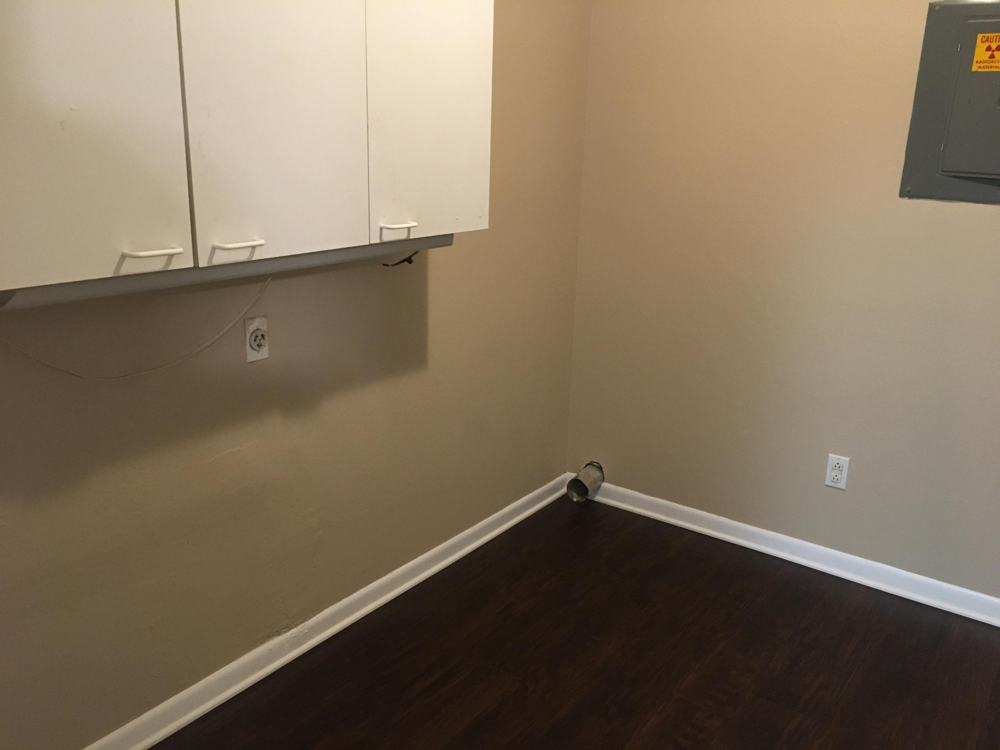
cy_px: 375
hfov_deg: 61.7
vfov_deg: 48.2
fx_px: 838
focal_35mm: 29
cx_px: 500
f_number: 2.2
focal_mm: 4.15
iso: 200
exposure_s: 1/24
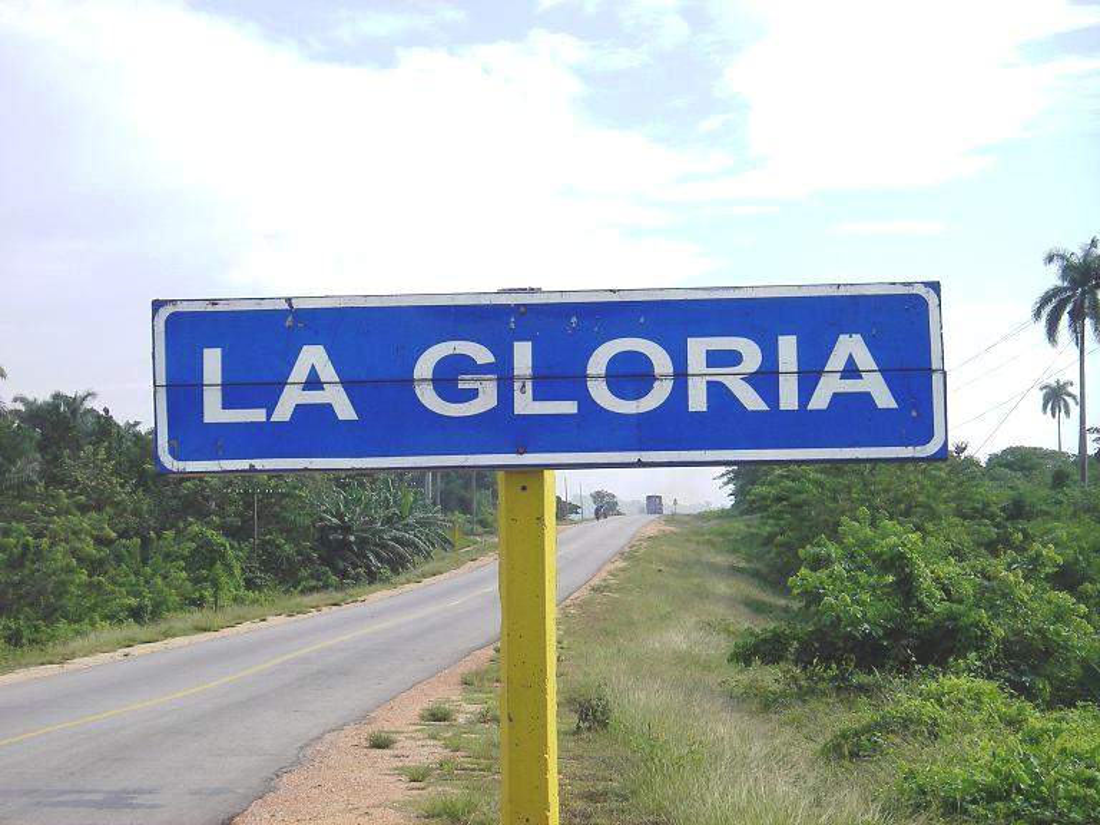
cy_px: 412
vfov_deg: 20.4
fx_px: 2288
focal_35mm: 72
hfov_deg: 27.0
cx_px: 550
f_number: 7.6
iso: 50
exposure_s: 1/160
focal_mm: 12
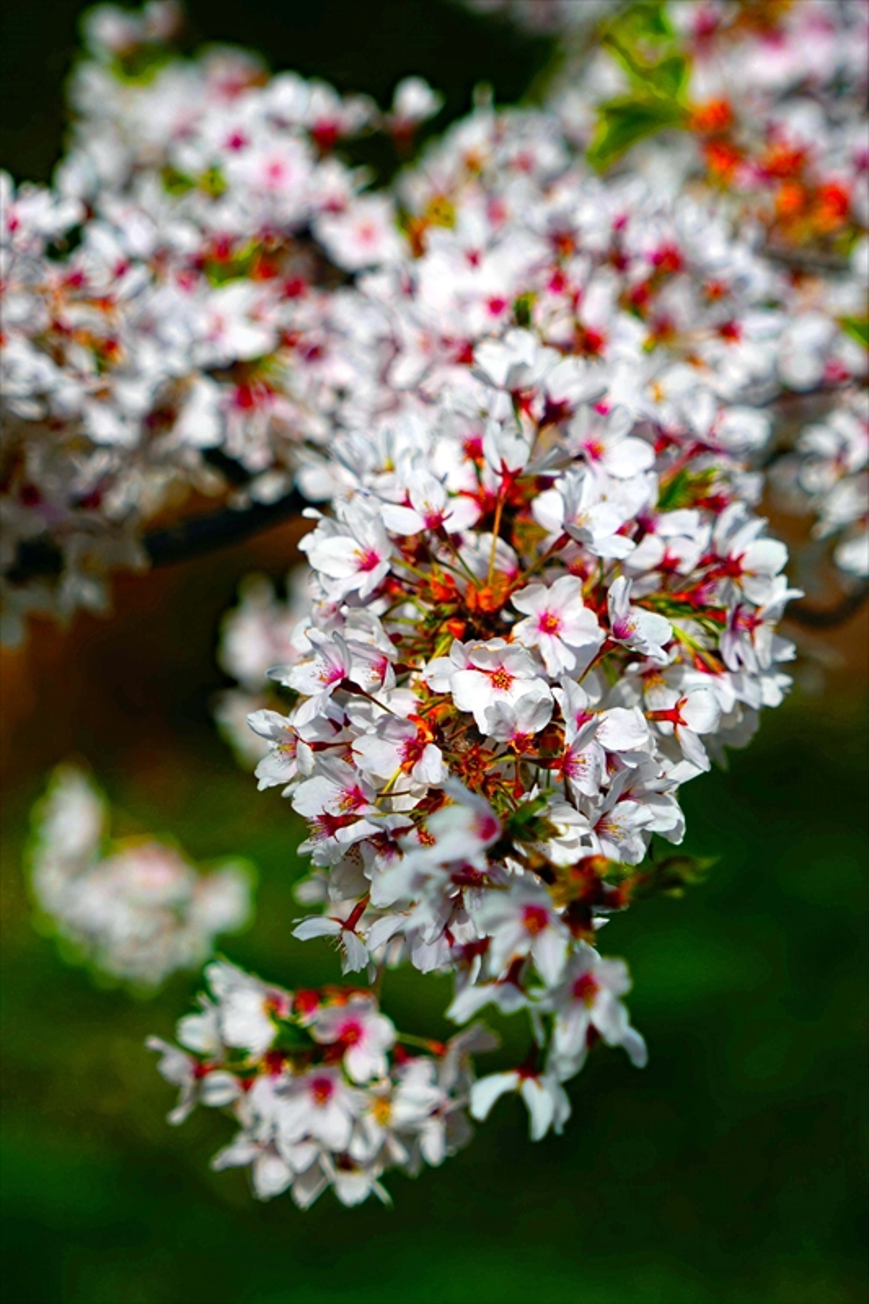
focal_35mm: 334
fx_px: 12116
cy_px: 652
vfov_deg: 6.2
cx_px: 434
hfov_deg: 4.1
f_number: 7.1
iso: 100
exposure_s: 1/500
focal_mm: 223
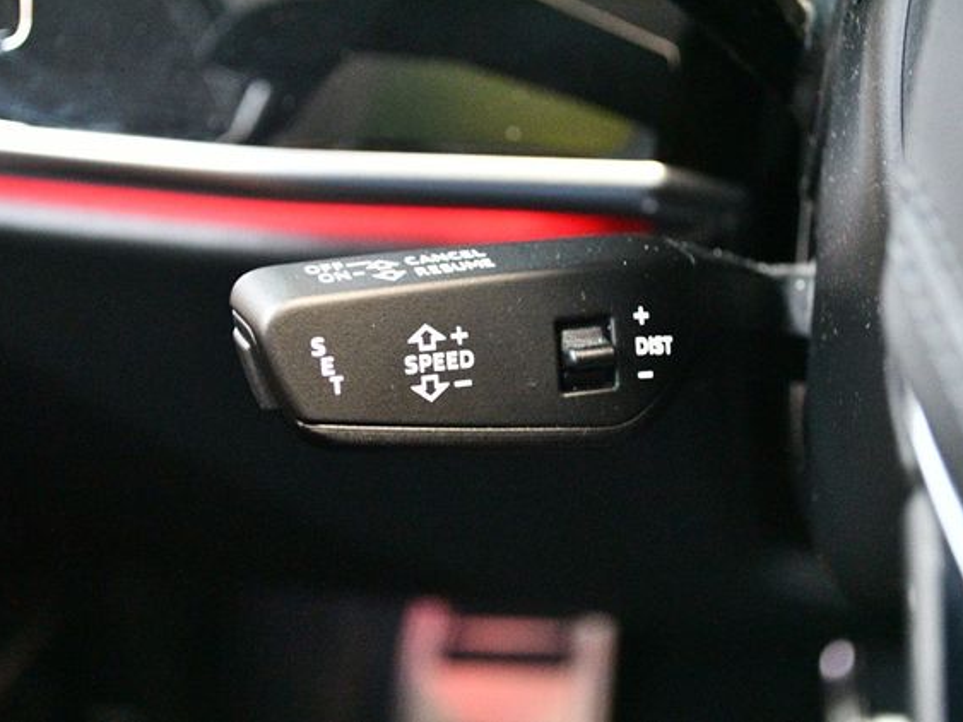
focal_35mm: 59
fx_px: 1641
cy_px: 359
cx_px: 476
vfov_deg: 24.8
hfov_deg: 32.7
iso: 12800
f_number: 5
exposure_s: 1/25
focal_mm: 36
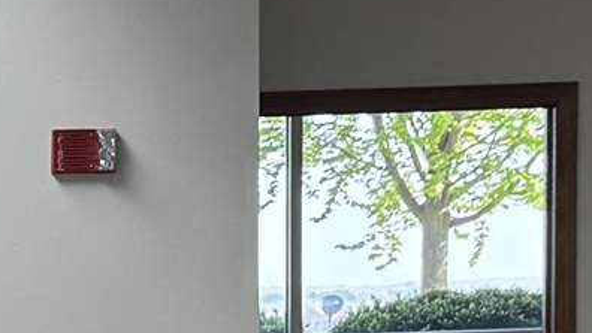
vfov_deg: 5.9
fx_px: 3187
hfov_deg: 10.3
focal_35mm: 203
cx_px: -238
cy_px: 623
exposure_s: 1/147
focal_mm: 6.76
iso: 100
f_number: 1.78
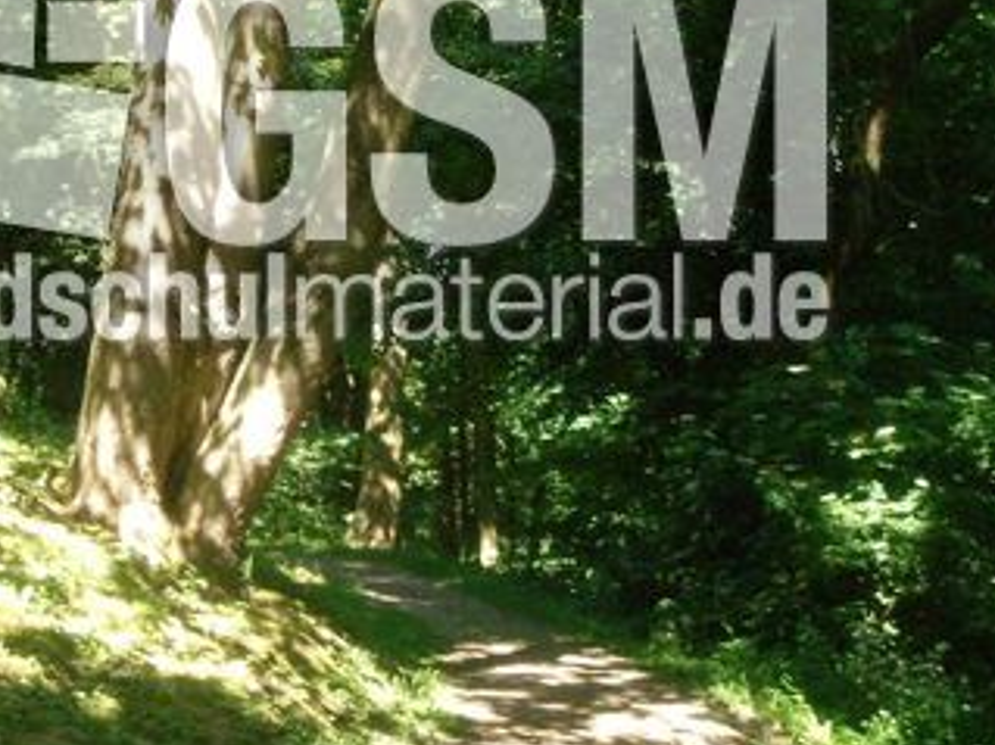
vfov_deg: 17.2
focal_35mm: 85
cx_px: 296
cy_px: 159
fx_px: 2442
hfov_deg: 22.9
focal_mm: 8.9
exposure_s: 1/132
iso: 400
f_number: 6
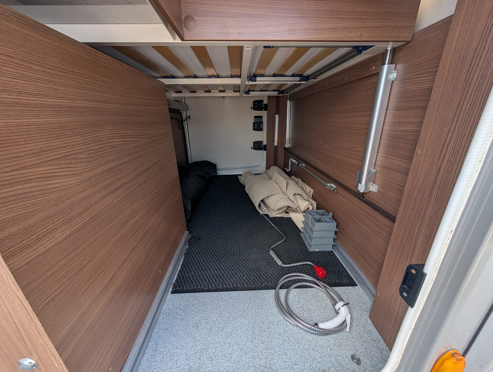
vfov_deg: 94.6
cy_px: 186
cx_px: 246
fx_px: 171
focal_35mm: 12
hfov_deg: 110.5
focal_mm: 2.02
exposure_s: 1/280
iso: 53
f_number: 1.7
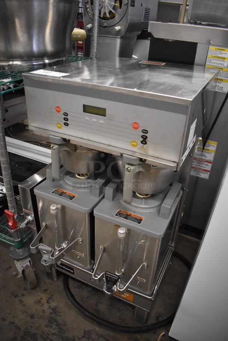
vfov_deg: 67.3
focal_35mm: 27
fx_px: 256
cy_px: 170
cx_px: 114
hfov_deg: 48.0
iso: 2200
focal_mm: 18
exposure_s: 1/125
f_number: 3.5
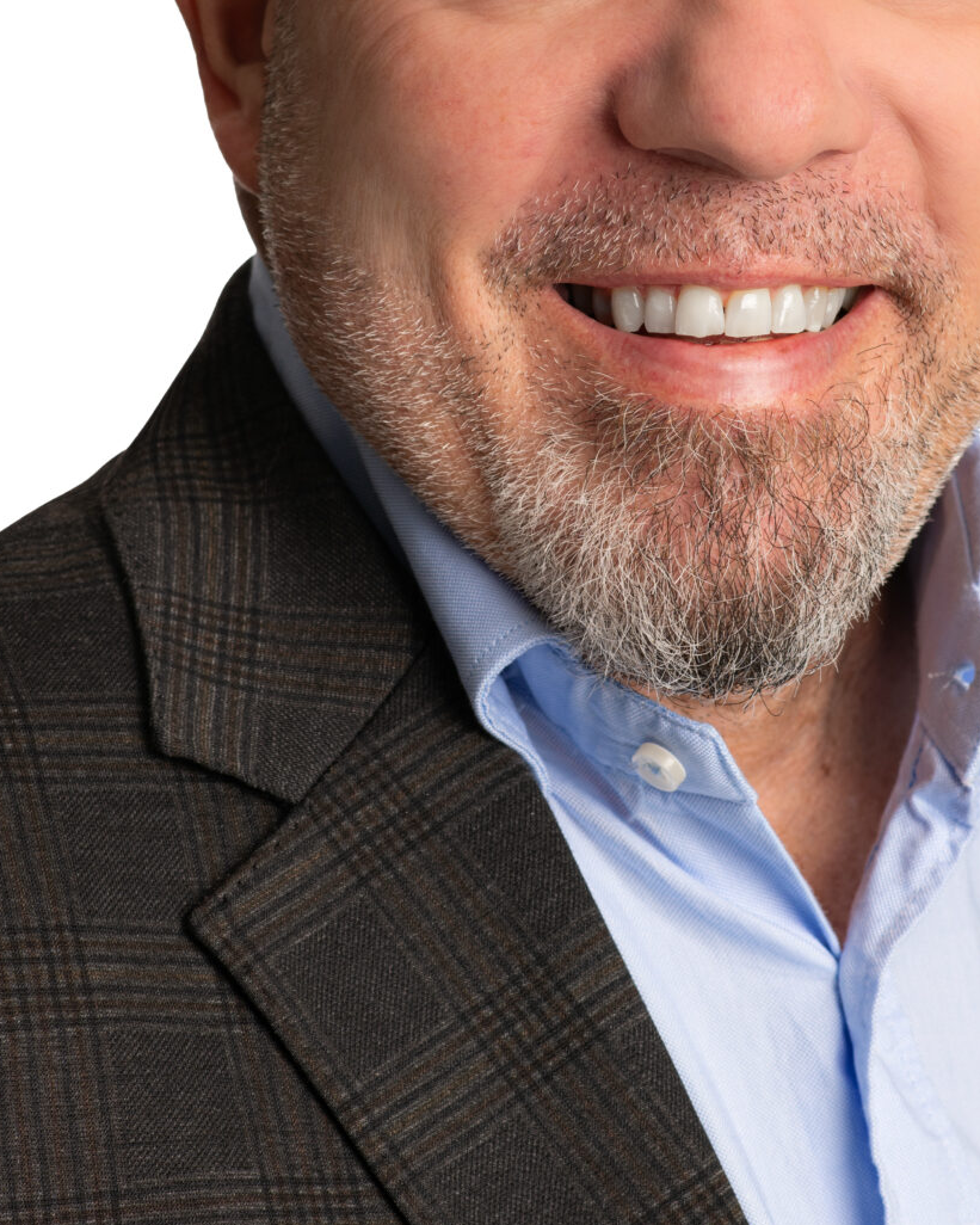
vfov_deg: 9.7
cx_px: 534
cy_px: 449
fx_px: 7214
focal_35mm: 199
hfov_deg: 7.8
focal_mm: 85
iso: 100
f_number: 8
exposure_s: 1/160
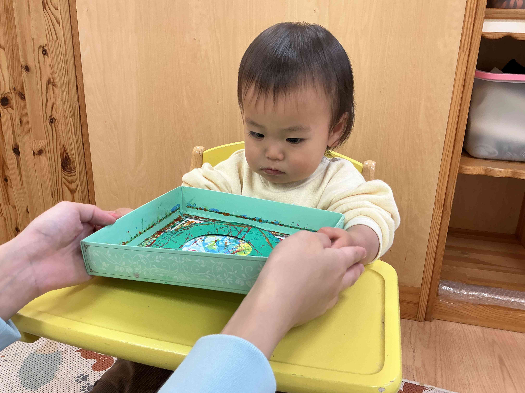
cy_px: 196
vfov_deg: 48.2
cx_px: 262
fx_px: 440
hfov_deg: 61.7
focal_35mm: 29
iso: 40
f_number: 1.8
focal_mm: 3
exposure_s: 1/120
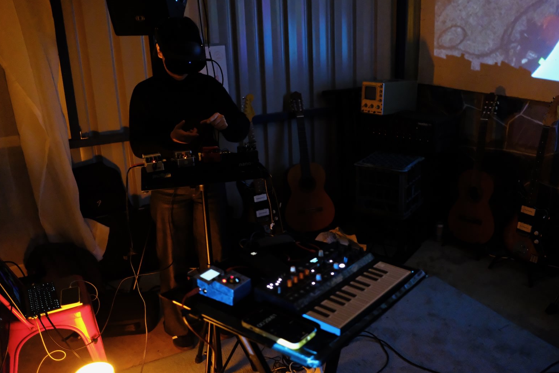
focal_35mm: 36
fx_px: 559
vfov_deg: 36.9
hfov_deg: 53.1
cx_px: 283
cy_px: 184
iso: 12800
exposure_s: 1/170
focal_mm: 23
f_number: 2
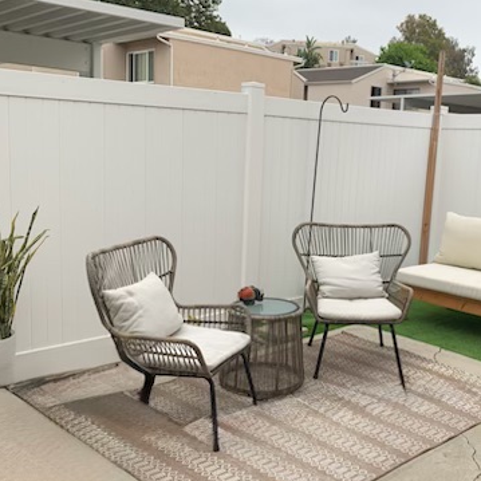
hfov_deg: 40.5
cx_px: 316
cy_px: 255
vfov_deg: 40.9
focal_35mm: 41
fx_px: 645
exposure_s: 1/362
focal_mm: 4.25
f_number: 1.8
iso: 25
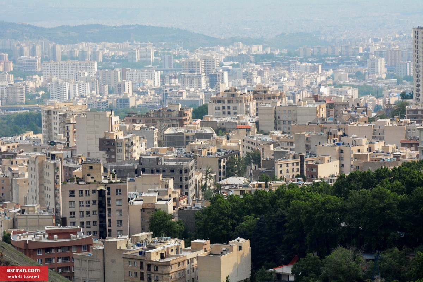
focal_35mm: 180
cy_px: 141
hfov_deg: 11.4
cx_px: 212
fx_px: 2115
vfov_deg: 7.6
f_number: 11
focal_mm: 120
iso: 2500
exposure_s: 1/2000
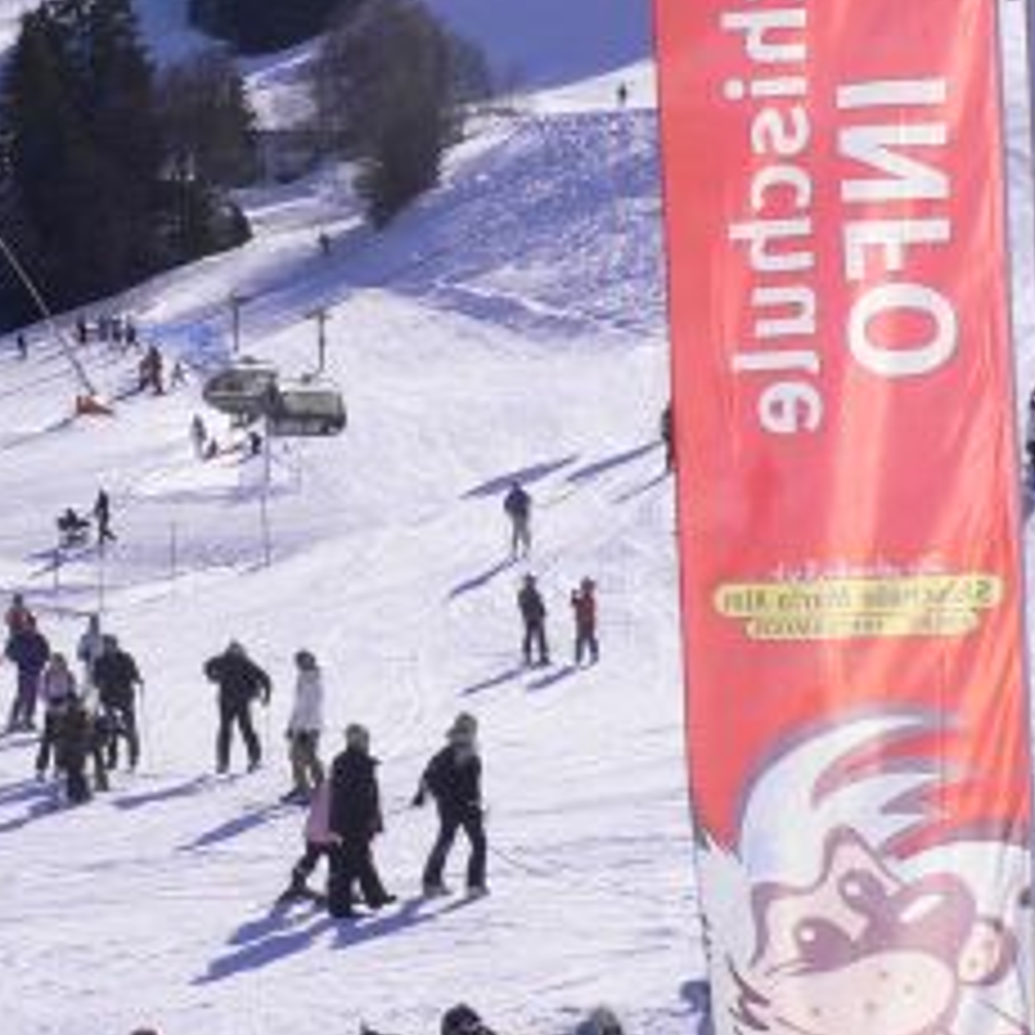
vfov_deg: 20.1
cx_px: -266
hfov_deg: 18.9
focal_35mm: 86
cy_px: 324
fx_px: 2909
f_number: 5.6
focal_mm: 5.8
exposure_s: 1/500
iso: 80
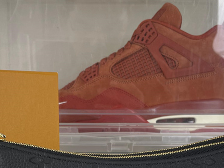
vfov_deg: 19.4
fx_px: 453
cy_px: 216
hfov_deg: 27.5
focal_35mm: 70
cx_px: 63
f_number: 1.6
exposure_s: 1/100
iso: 32
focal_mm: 4.2
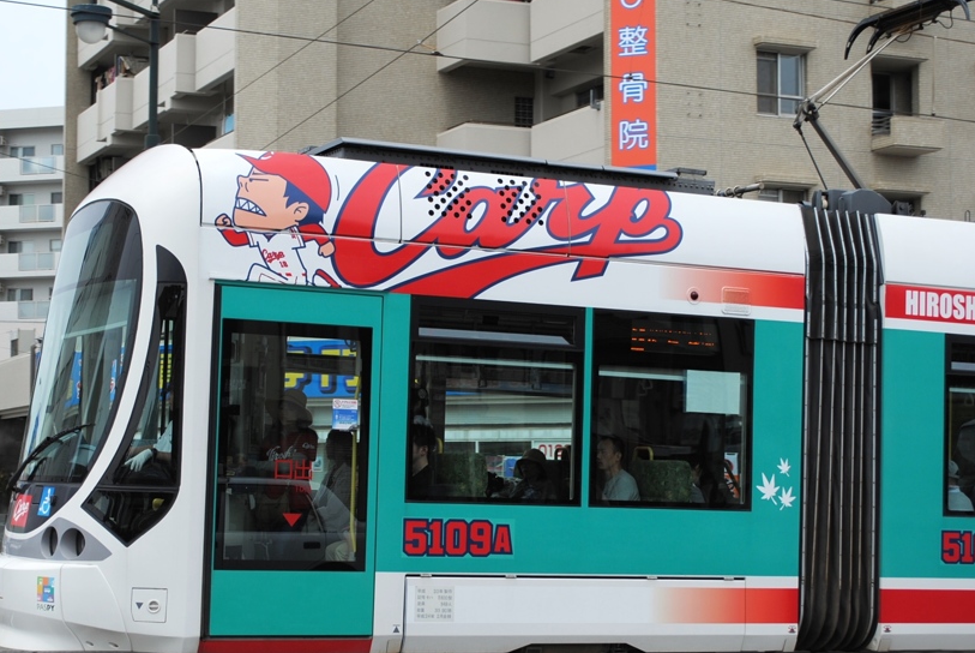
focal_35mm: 68
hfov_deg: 29.6
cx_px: 398
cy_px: 338
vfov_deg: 20.1
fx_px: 1844
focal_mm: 36
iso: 100
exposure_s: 1/500
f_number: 5.6
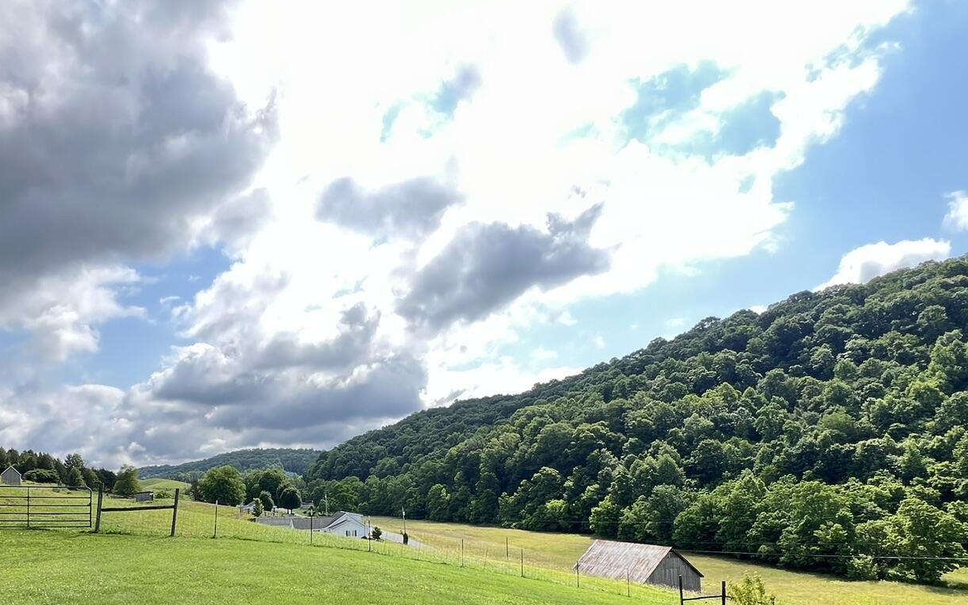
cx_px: 380
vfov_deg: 50.2
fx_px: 607
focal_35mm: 23
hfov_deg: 76.2
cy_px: 472
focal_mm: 1.57
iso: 32
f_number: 1.8
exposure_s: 1/463
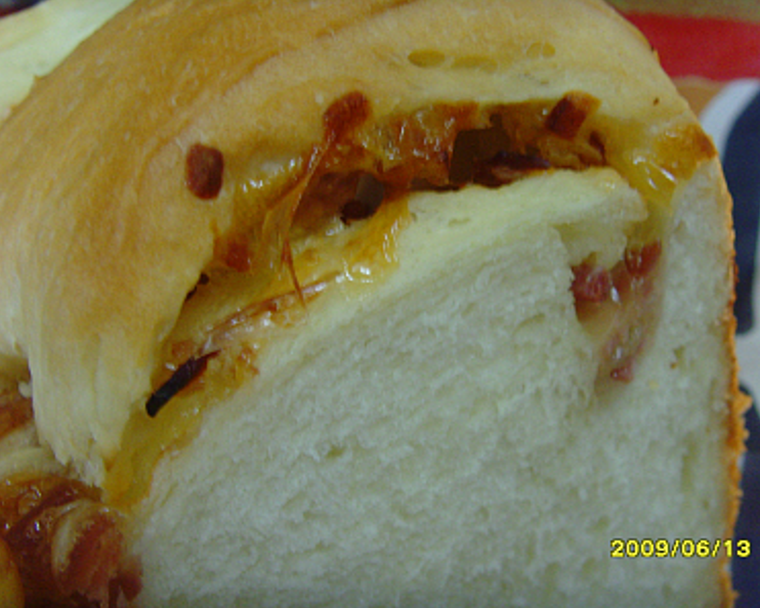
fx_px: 922
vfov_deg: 36.5
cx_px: 406
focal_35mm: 41
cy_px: 305
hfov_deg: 44.8
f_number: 3.5
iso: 200
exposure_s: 1/10
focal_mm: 6.6
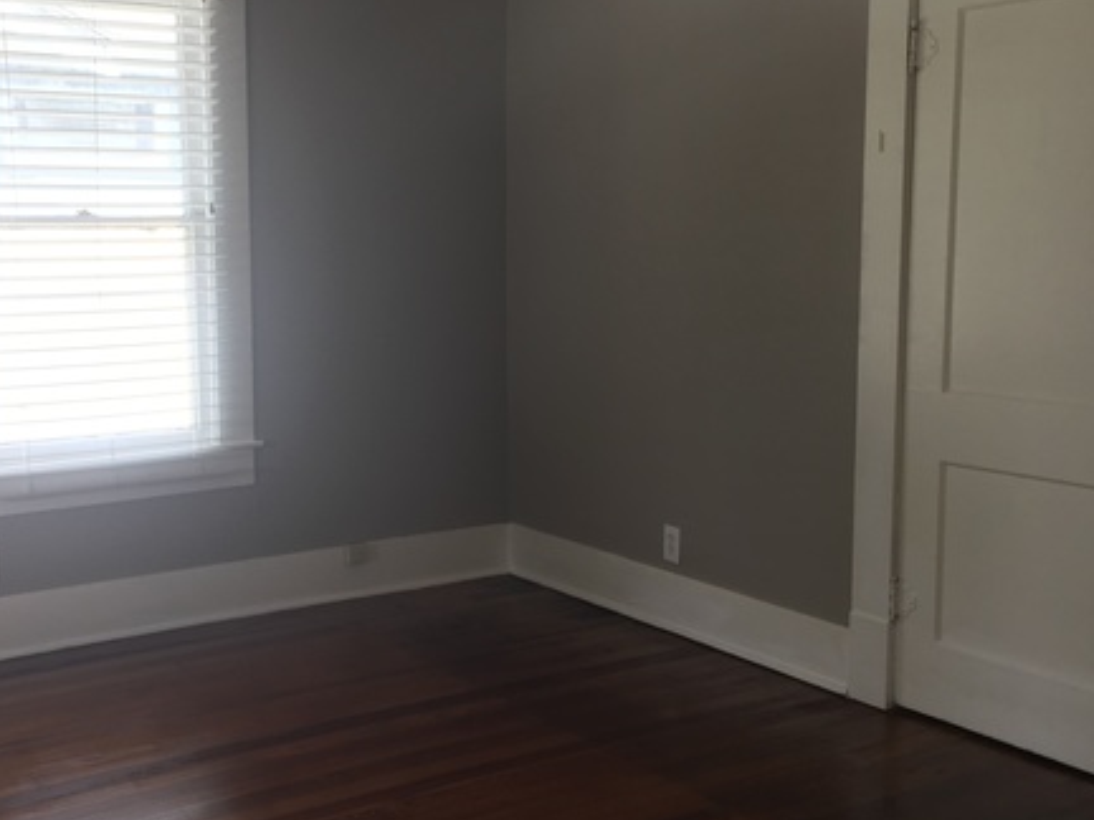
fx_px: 1359
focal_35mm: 43
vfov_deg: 33.6
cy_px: 392
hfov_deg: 43.7
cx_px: 456
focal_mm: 4.15
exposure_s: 1/30
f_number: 2.2
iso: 25
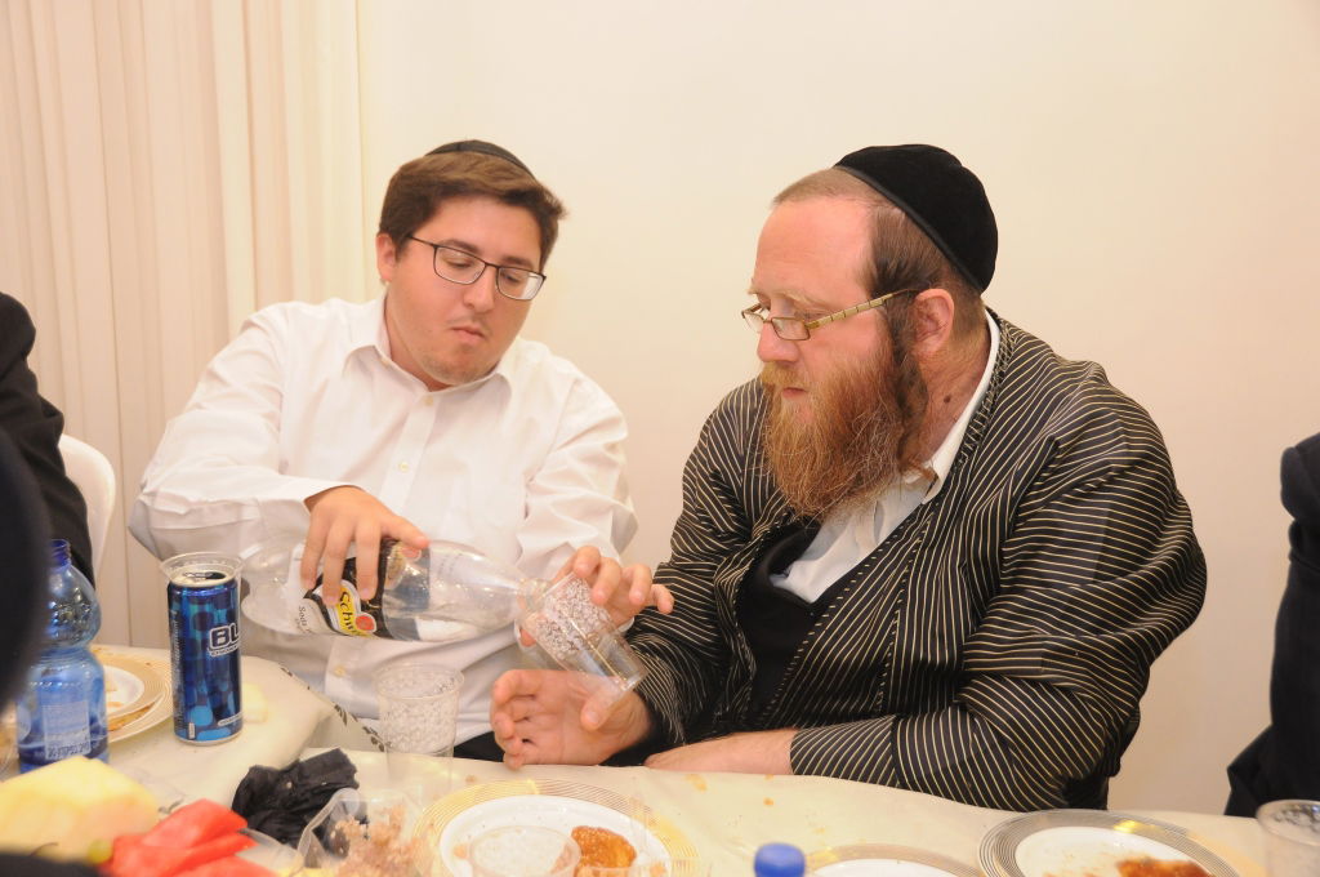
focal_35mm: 44
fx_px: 1593
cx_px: 660
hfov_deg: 45.0
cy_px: 438
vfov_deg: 30.8
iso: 1250
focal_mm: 29
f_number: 4
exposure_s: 1/60
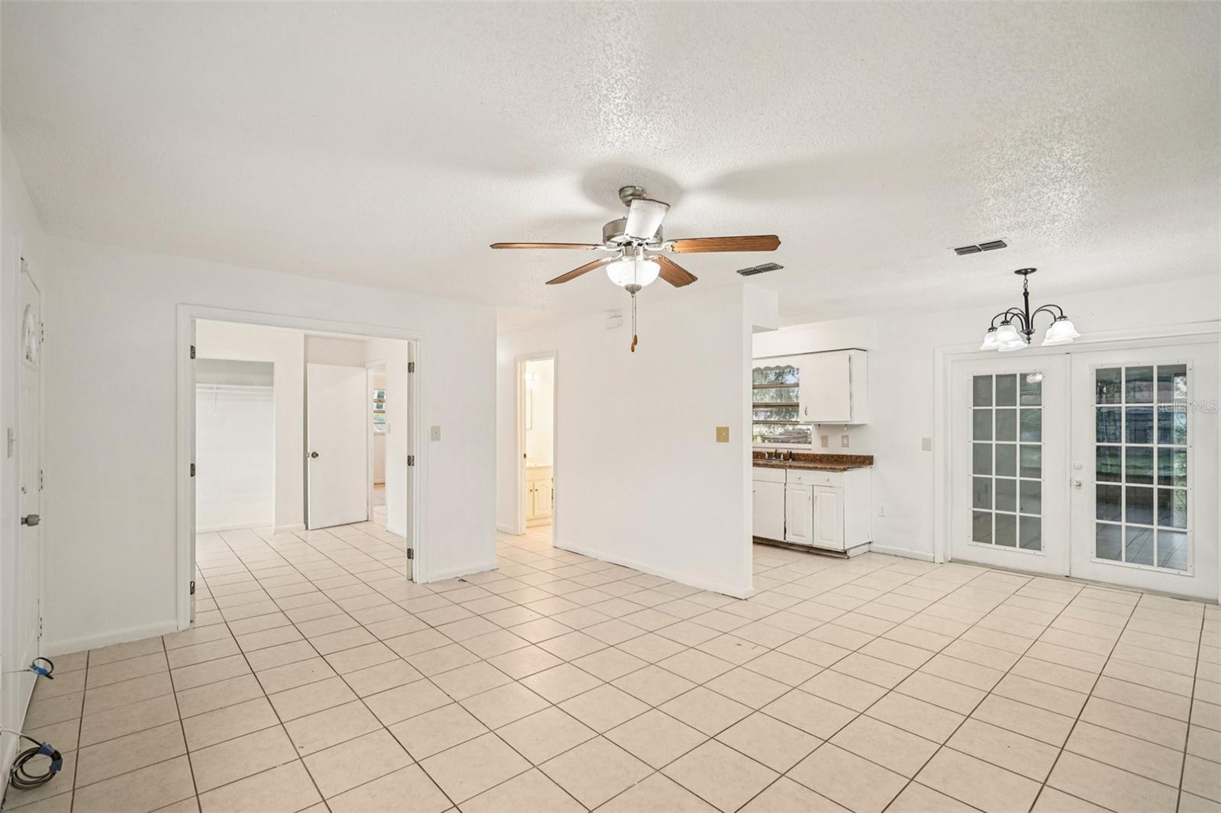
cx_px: 610
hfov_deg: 96.7
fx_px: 543
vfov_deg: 73.7
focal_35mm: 16
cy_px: 406
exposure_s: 1/125
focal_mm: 16
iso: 400
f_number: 4
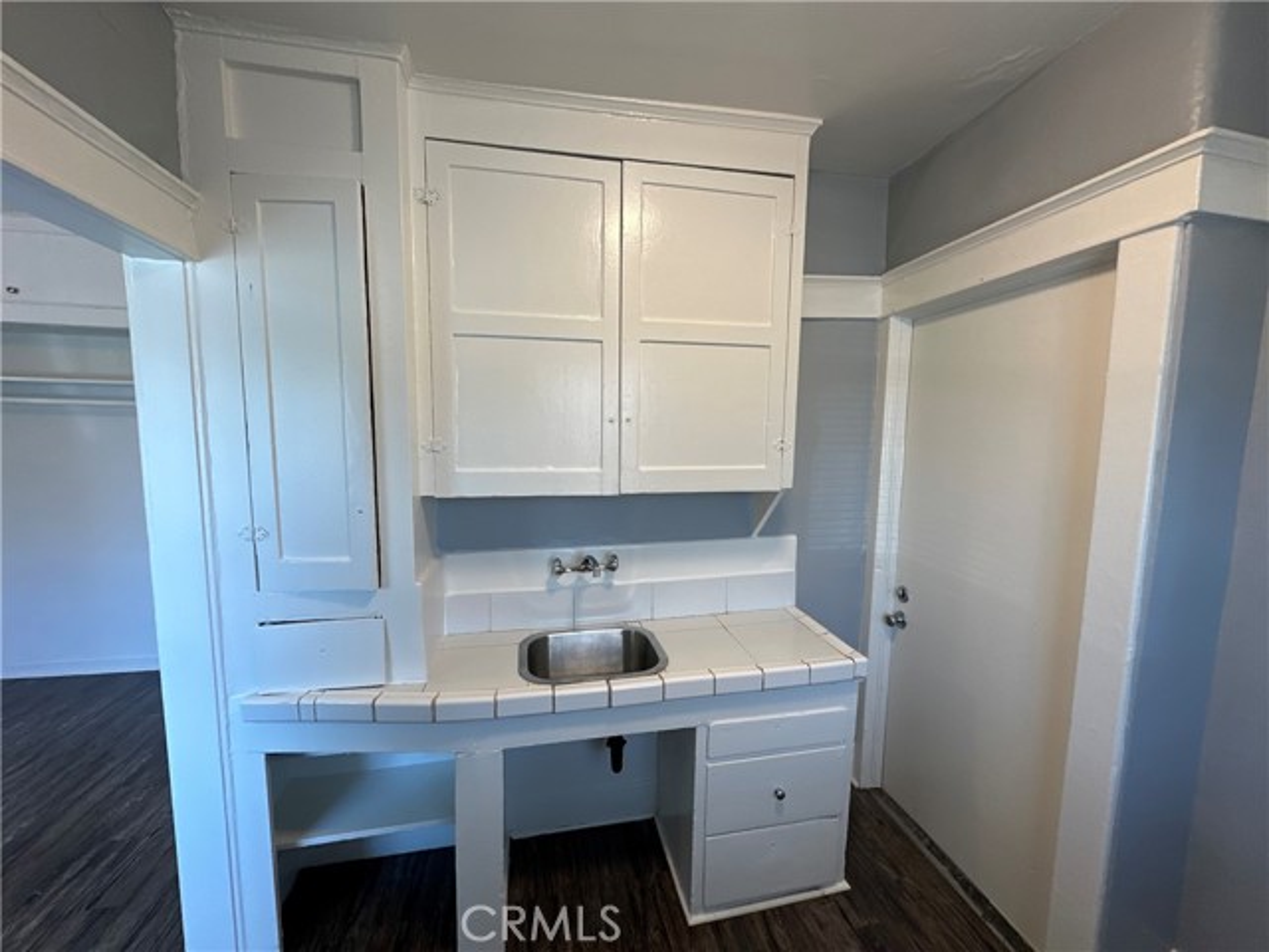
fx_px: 513
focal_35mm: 14
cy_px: 476
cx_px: 634
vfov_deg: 85.7
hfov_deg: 102.1
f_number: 2.2
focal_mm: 2.22
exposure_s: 1/120
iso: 125
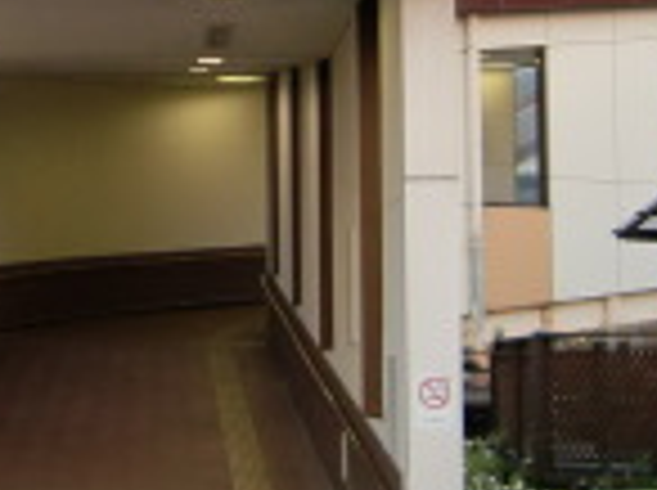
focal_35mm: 123
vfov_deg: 12.0
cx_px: 72
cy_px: 130
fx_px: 2331
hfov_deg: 15.9
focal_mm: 4.9
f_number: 2.6
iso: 80
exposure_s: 1/60
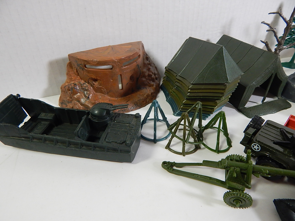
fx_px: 187
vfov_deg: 61.1
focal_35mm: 22
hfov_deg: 76.4
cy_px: 110
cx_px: 148
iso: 180
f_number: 3
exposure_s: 1/30
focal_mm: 4
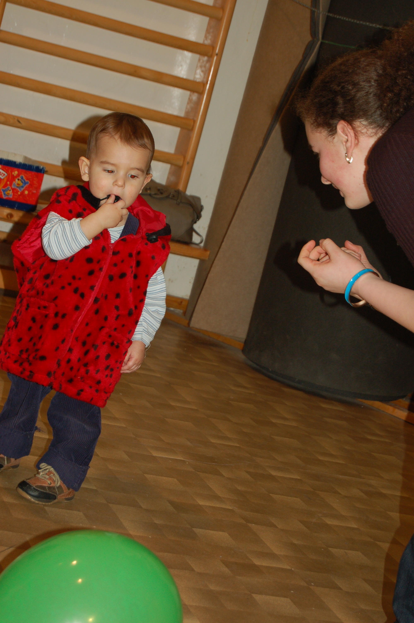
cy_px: 312
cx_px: 207
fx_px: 1426
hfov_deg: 16.5
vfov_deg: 24.6
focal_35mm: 82
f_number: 5.6
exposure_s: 1/60
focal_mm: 55
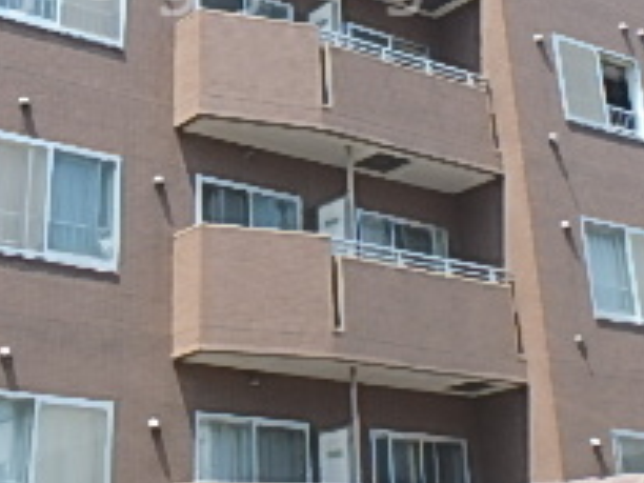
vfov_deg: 21.3
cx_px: 224
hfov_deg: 29.2
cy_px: -22
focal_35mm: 66
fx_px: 1228
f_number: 3.5
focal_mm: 3.7
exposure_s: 1/640
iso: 125
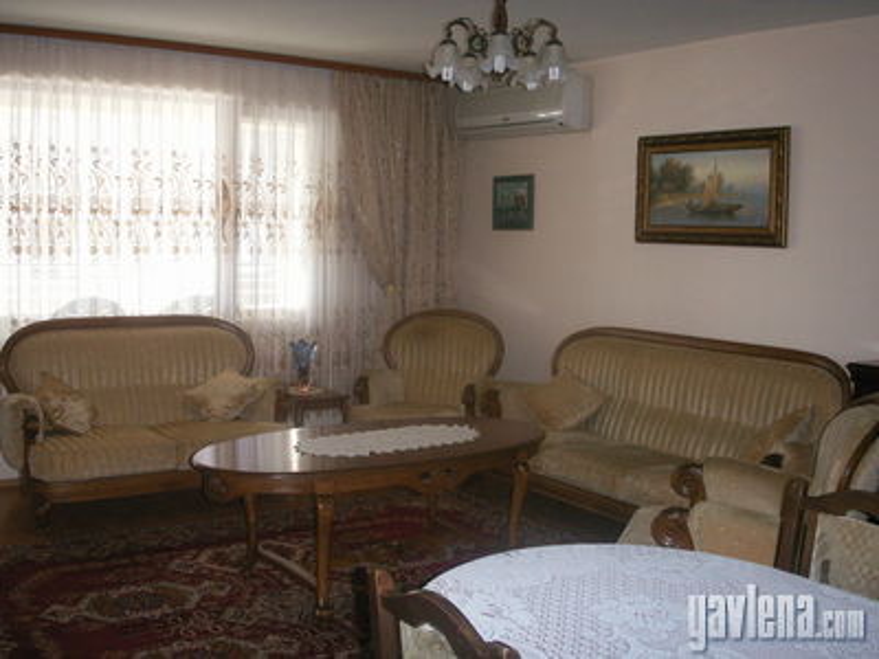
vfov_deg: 38.7
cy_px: 330
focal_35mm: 37
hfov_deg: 50.1
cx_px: 440
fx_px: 940
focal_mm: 7.7
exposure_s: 1/40
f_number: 3.5
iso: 160
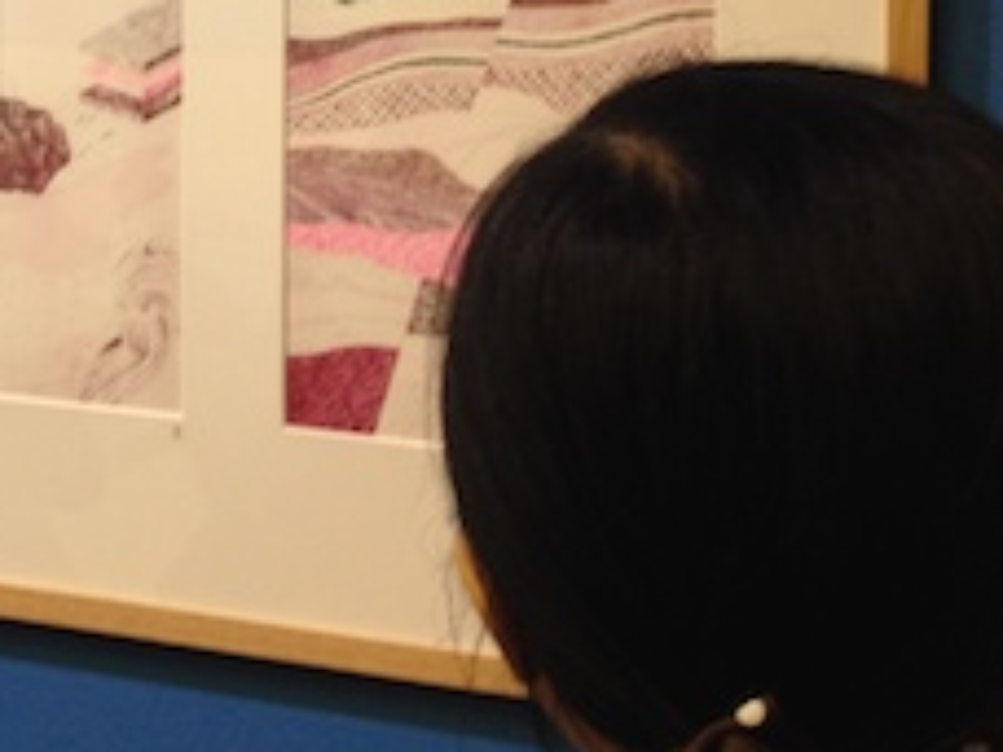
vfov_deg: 15.6
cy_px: -79
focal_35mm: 92
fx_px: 2666
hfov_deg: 20.4
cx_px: -84
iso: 50
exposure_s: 1/20
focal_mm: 4.28
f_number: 2.4
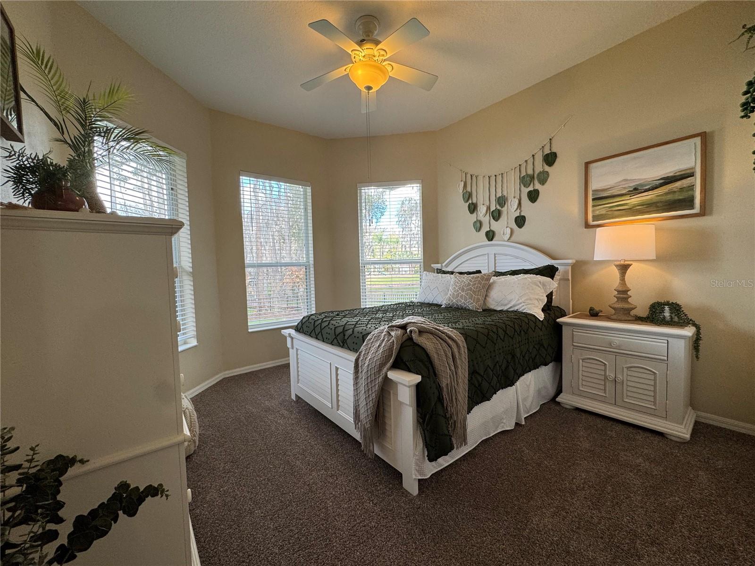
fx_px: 305
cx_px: 378
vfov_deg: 85.7
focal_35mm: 14
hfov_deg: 102.1
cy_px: 283
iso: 125
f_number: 2.2
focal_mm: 2.22
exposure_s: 1/120
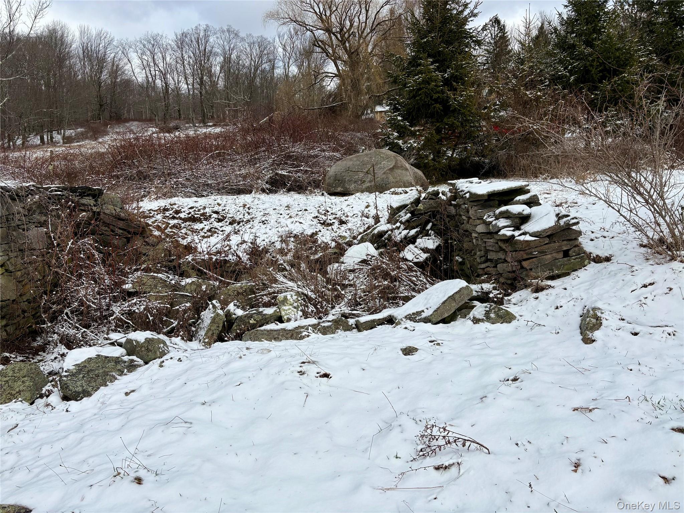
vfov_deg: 53.1
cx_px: 342
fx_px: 514
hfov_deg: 67.3
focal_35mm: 26
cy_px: 256
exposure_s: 1/4608
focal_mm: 5.96
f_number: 1.6
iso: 50
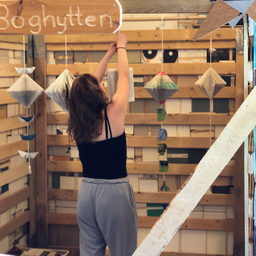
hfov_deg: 27.6
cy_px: 127
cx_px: 168
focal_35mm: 62
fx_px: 519
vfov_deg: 27.7
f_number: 2.4
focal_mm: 6
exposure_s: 1/33
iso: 125
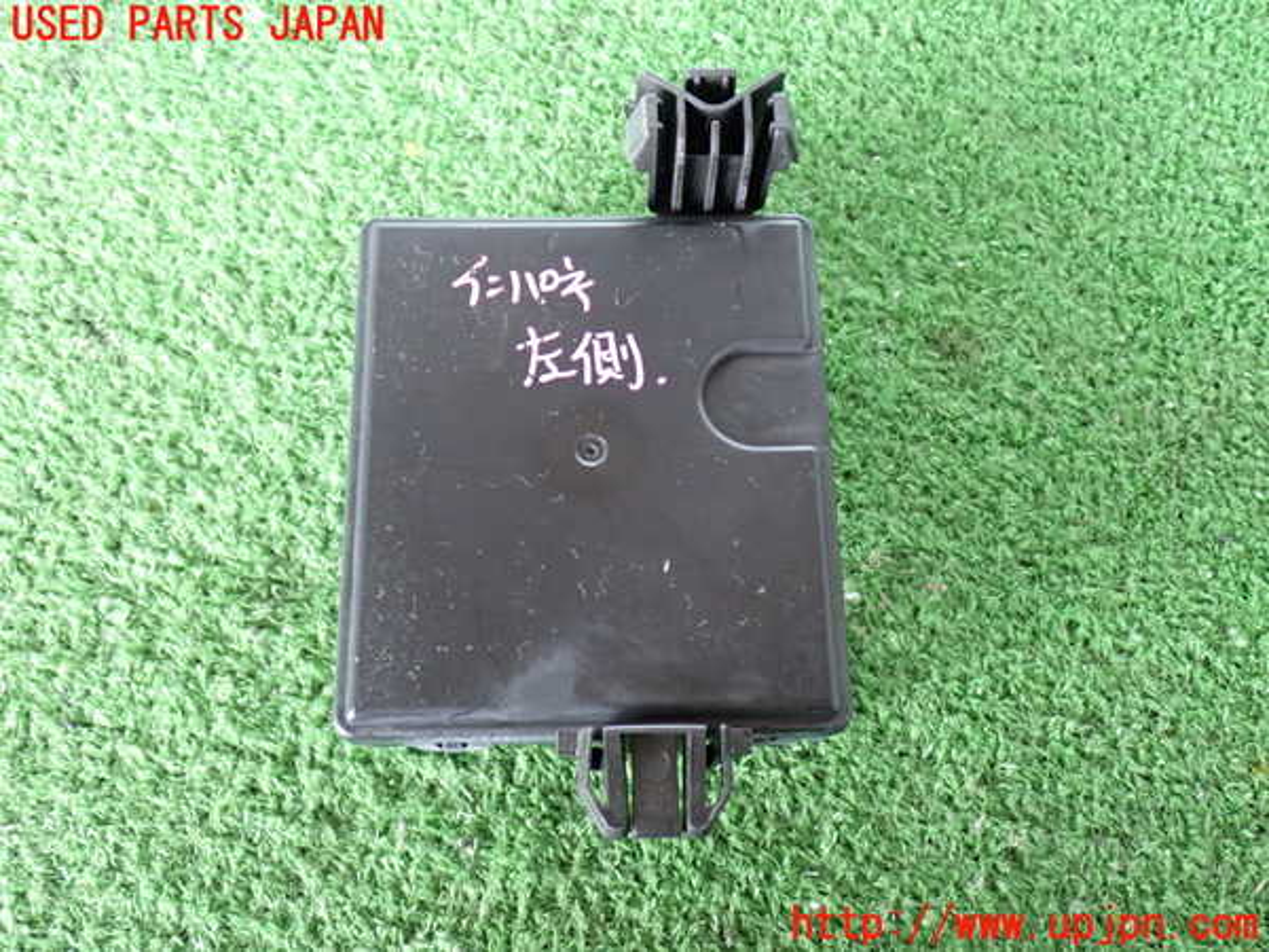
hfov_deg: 49.0
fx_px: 1393
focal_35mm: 38
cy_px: 476
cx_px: 634
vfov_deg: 37.7
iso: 800
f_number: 2.7
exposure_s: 1/40
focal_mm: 6.83
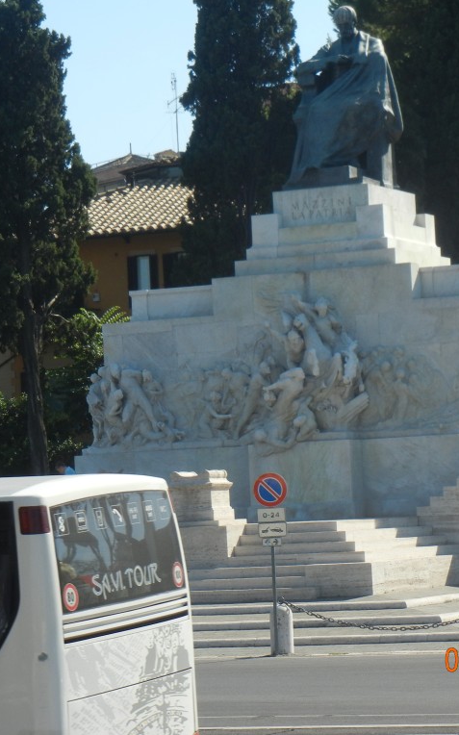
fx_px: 2904
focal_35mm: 145
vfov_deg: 14.4
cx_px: 255
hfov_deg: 9.0
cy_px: 368
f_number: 4.5
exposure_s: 1/666
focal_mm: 18.3
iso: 160
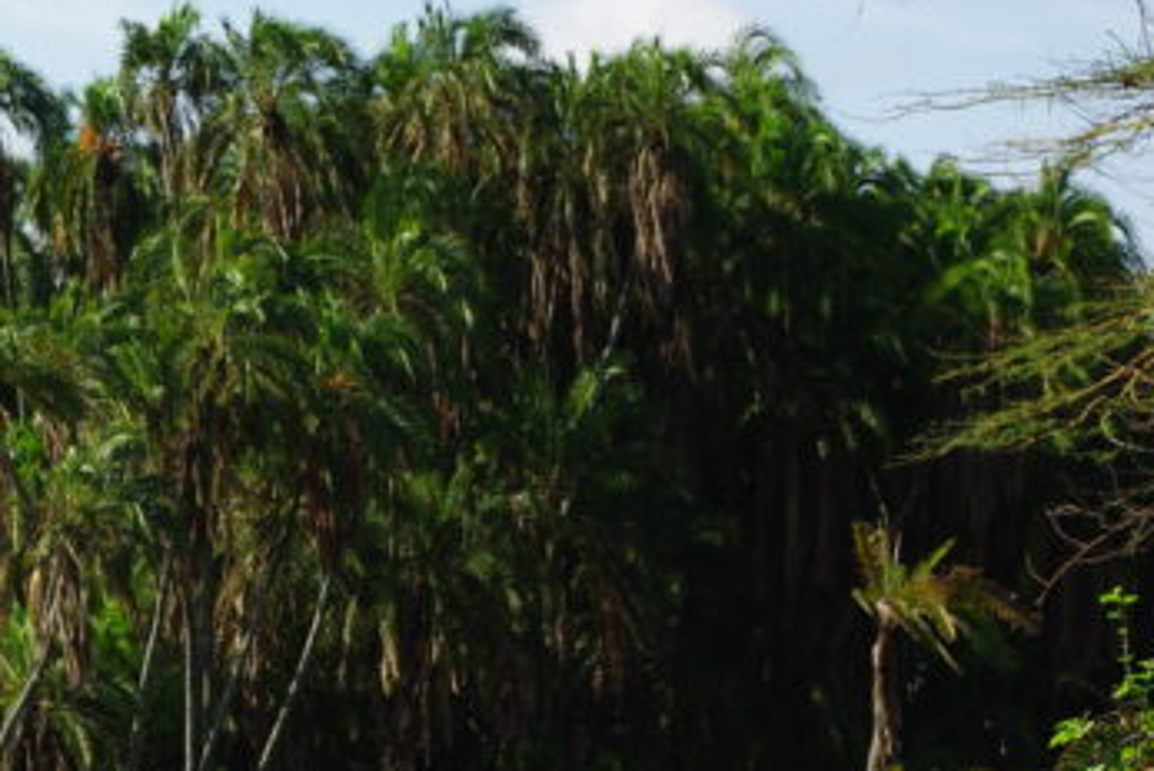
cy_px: 623
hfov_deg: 8.4
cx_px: -319
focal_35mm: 242
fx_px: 7764
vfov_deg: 5.7
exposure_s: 1/180
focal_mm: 55
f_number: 8
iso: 100
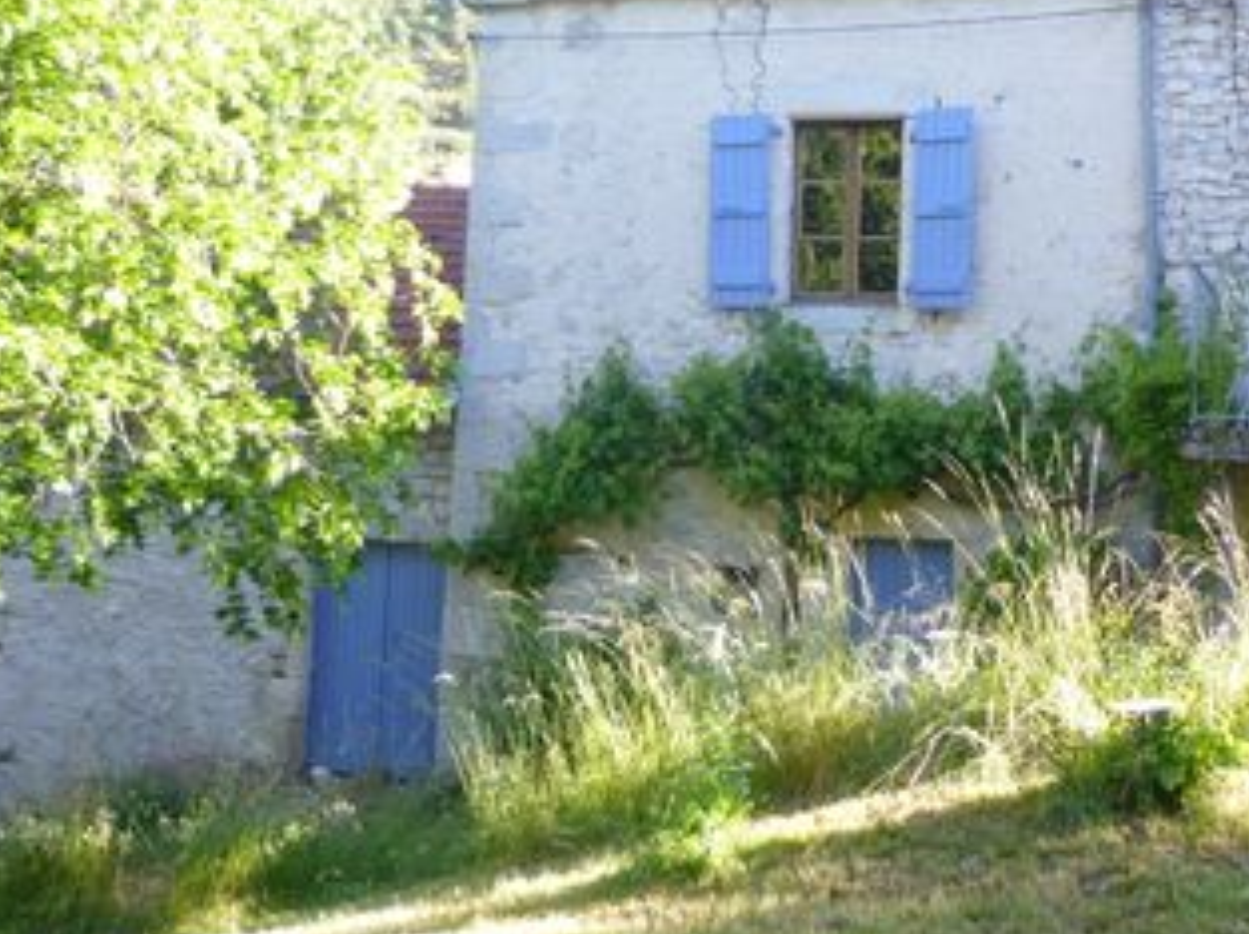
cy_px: 220
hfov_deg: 39.7
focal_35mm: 48
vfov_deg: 29.7
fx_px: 1730
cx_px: 670
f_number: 3.1
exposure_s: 1/60
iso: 100
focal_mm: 4.5
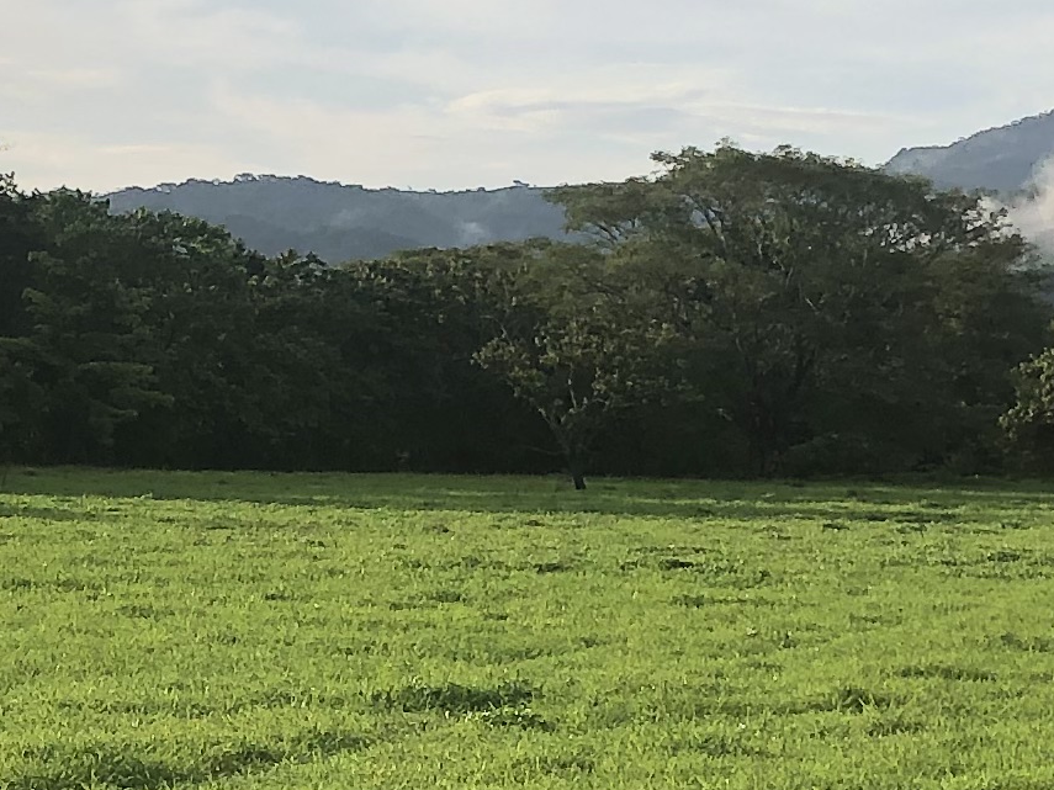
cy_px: 993
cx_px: 74
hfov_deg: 14.8
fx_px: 4019
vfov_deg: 11.0
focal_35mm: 132
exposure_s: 1/2088
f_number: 1.8
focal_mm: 4
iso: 20
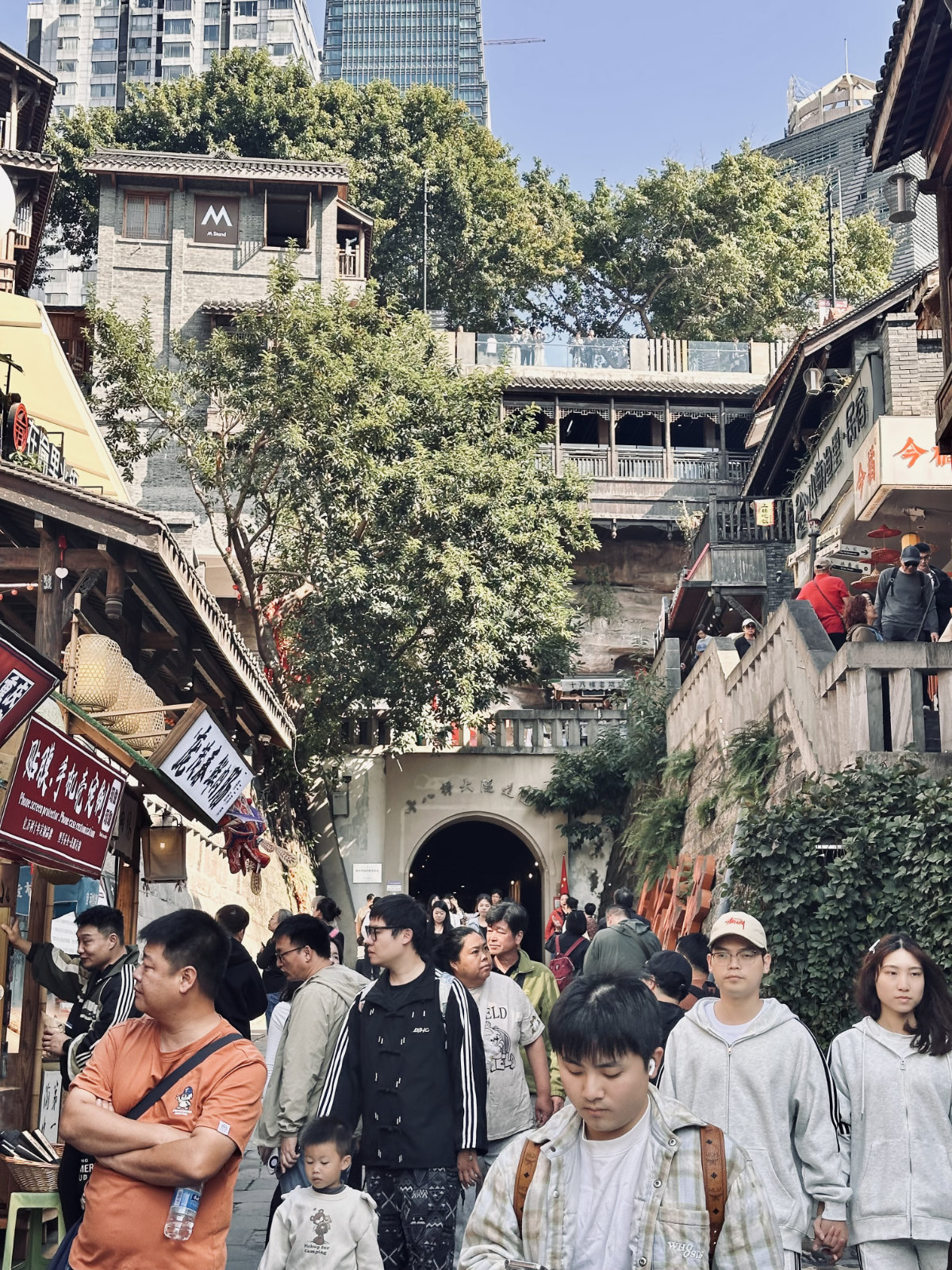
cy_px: 635
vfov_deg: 39.7
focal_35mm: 48
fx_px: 1760
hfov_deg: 30.3
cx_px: 476
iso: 64
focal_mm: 6.9
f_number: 1.8
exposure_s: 1/521
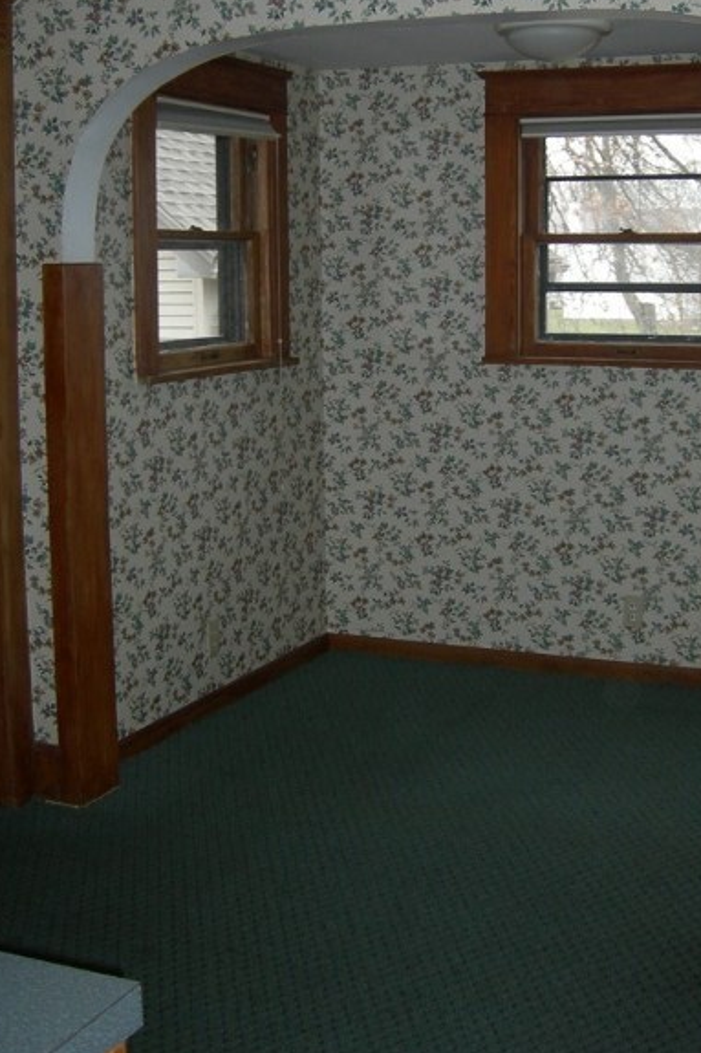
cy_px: 456
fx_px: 1461
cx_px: 485
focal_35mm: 50
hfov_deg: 26.8
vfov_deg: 39.5
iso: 107
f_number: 2.7
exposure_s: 1/60.1
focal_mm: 7.5
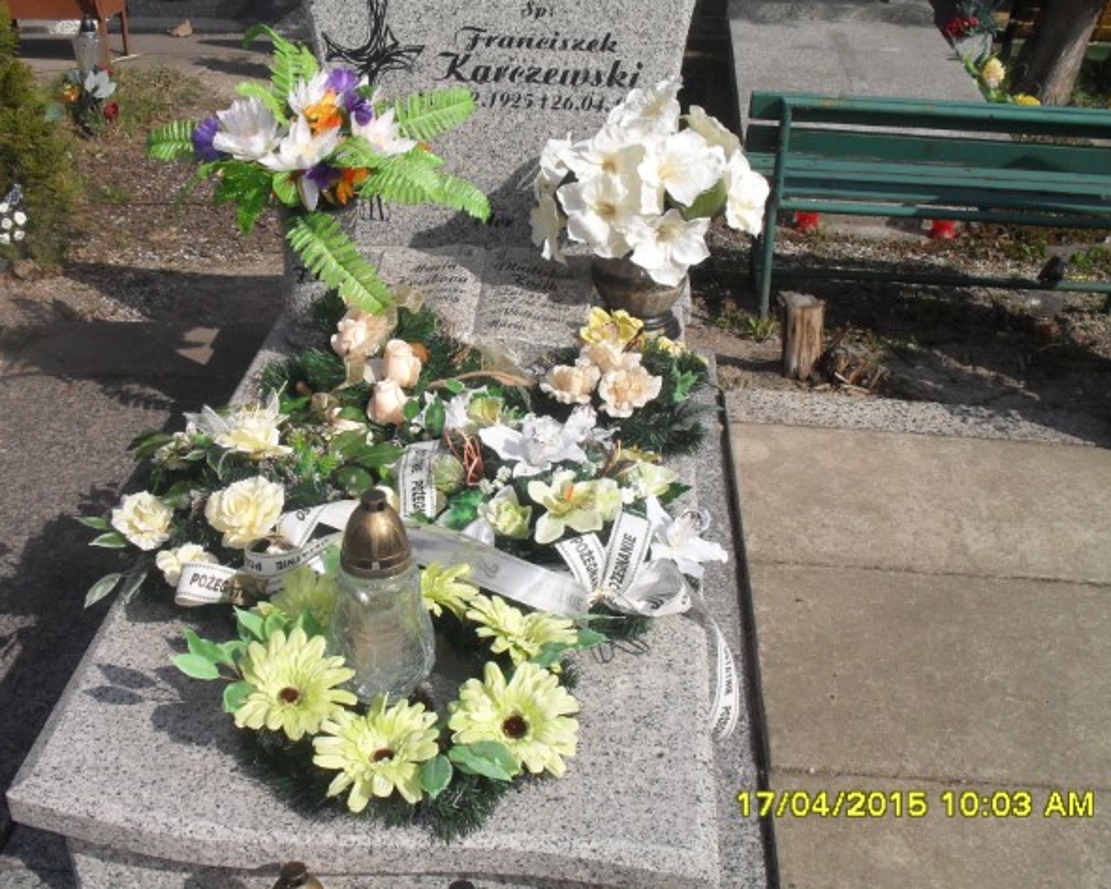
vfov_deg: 40.1
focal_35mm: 37
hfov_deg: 49.1
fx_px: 1217
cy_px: 440
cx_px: 543
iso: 200
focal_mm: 6.3
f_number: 8.4
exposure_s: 1/750
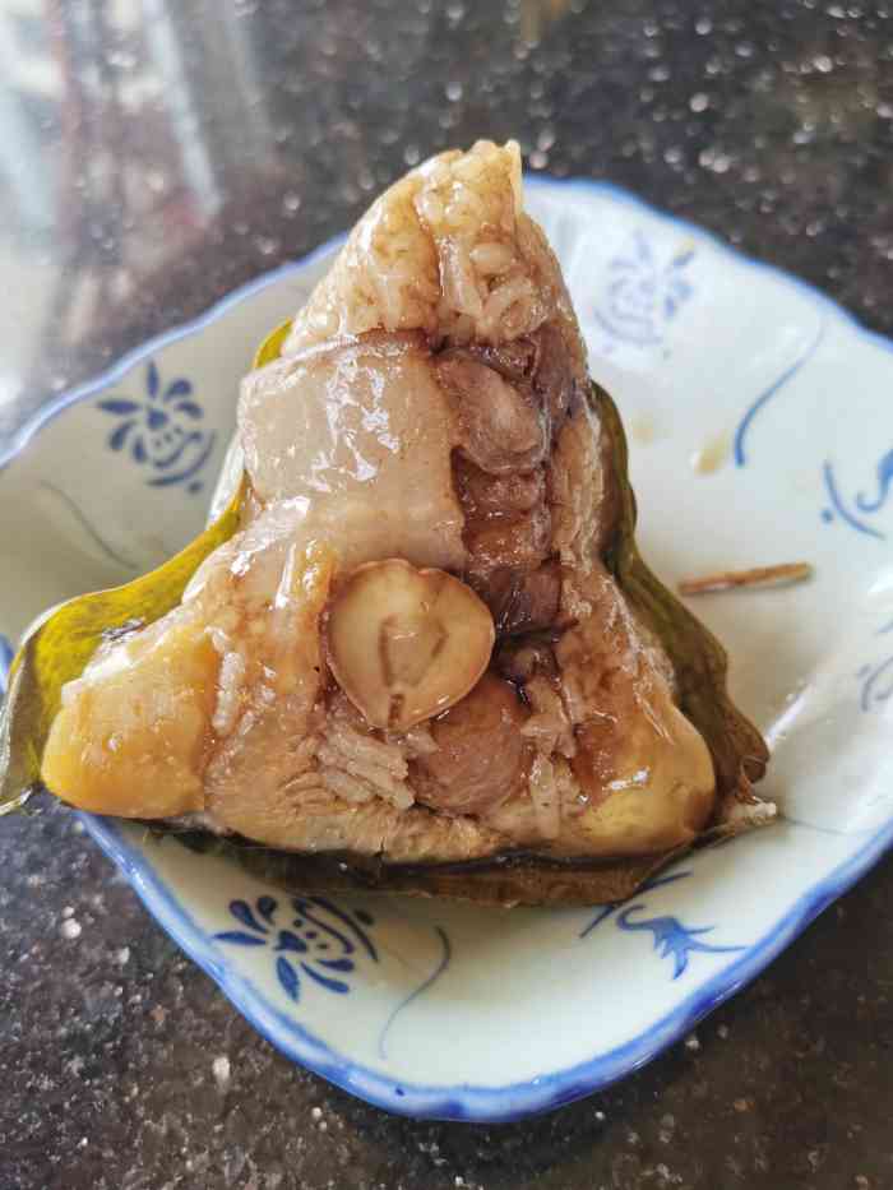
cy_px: 595
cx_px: 446
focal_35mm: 27
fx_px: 928
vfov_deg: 65.3
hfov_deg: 51.4
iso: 64
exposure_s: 1/100
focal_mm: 5.58
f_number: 1.8
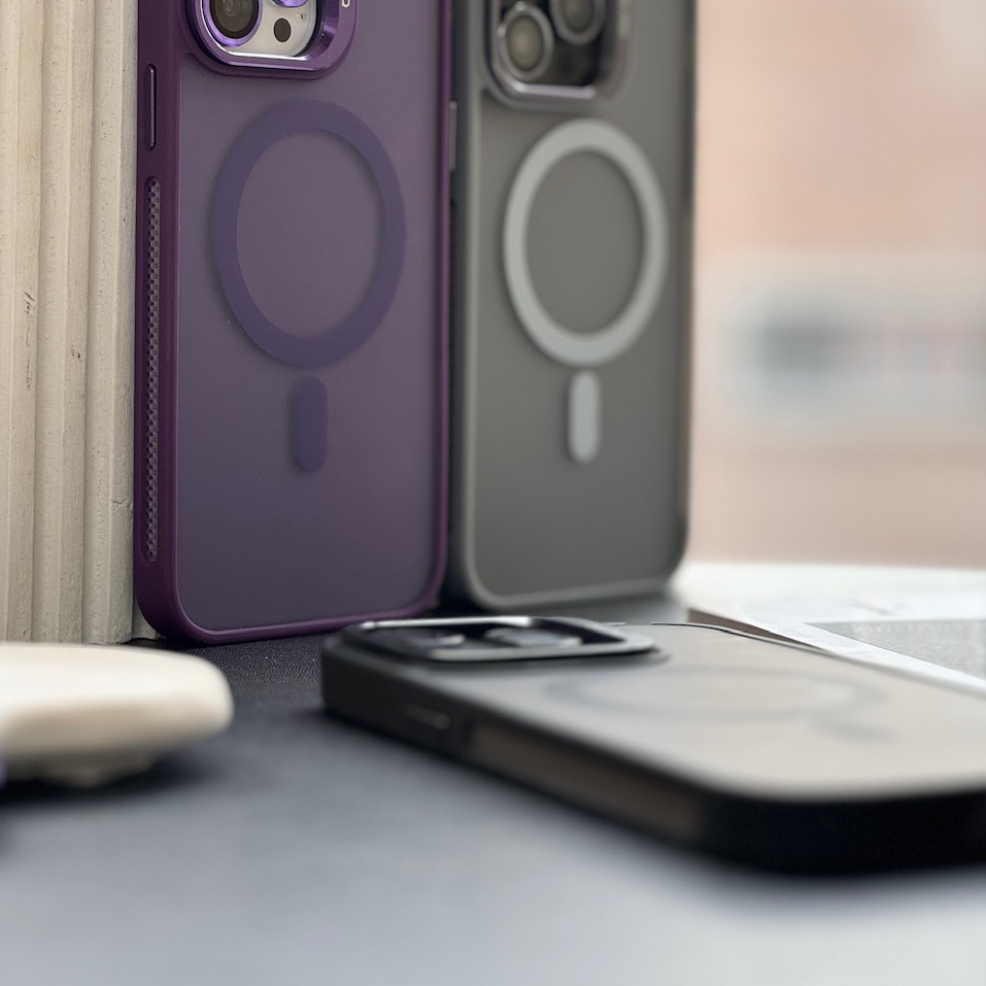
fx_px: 2933
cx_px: 492
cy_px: 374
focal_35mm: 91
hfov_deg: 19.1
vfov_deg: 19.1
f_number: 2.8
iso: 64
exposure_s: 1/99
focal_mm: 9
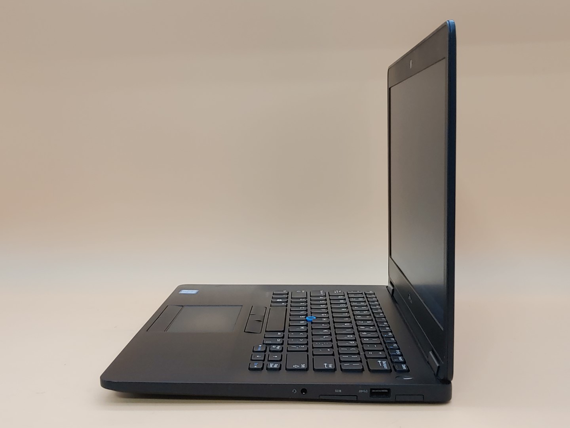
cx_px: 285
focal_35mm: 44
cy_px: 214
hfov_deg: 42.9
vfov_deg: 32.9
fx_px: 725
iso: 50
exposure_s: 1/62
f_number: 1.8
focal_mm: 4.36
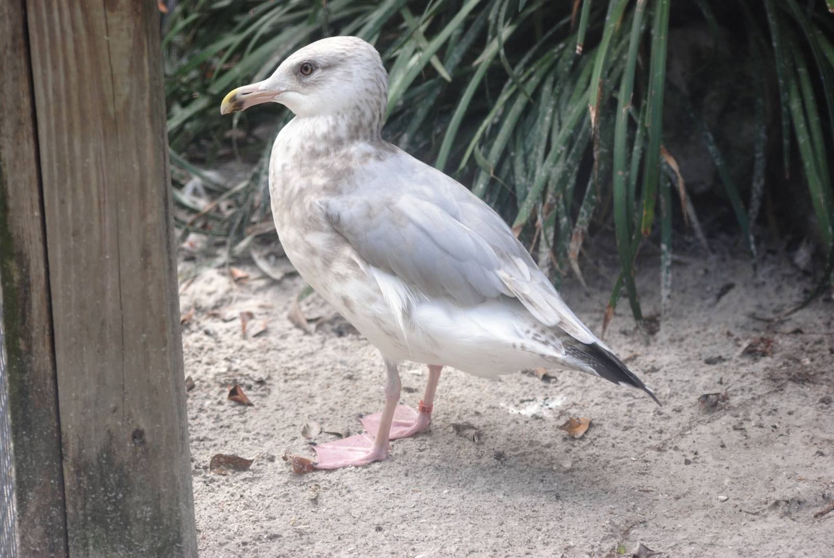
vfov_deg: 7.7
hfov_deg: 11.4
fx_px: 4175
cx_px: 417
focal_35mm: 180
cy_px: 279
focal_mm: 120
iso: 400
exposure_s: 1/320
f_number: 4.2
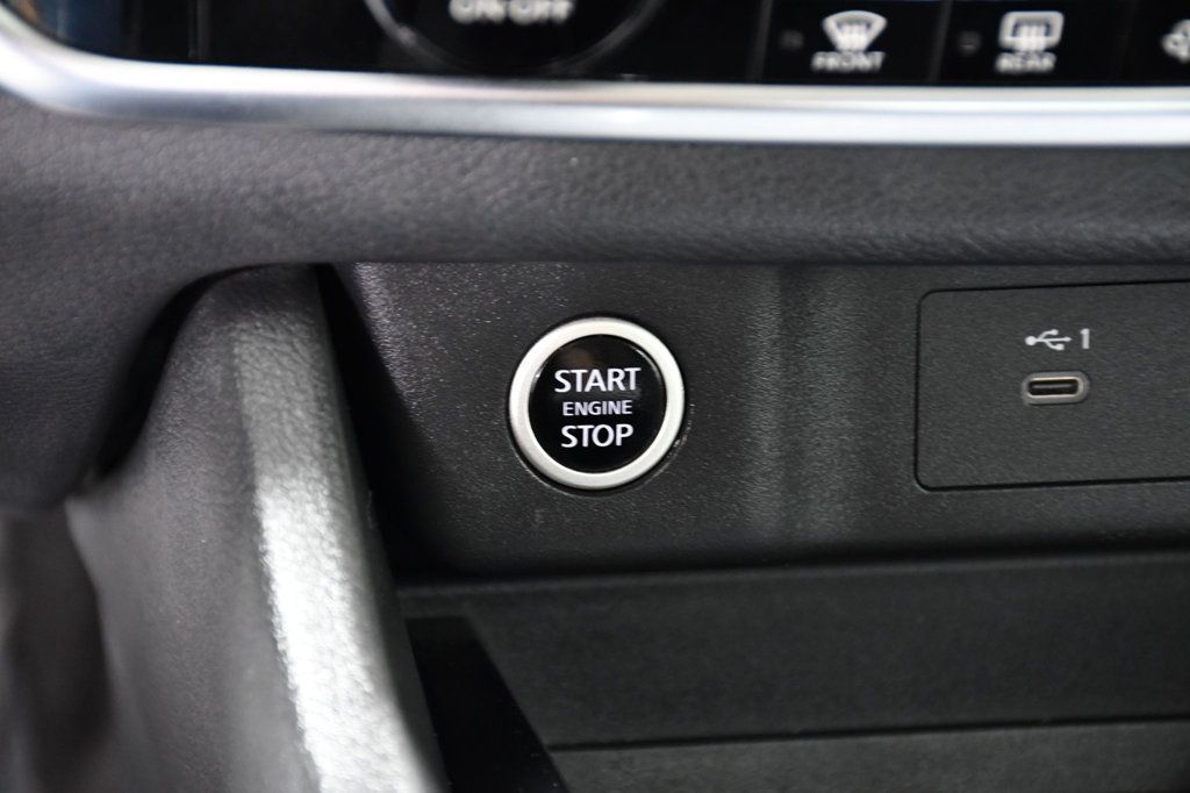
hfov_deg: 19.5
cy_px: 396
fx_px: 3470
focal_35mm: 105
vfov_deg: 13.0
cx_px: 595
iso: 2500
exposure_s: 1/8
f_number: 5
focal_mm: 70
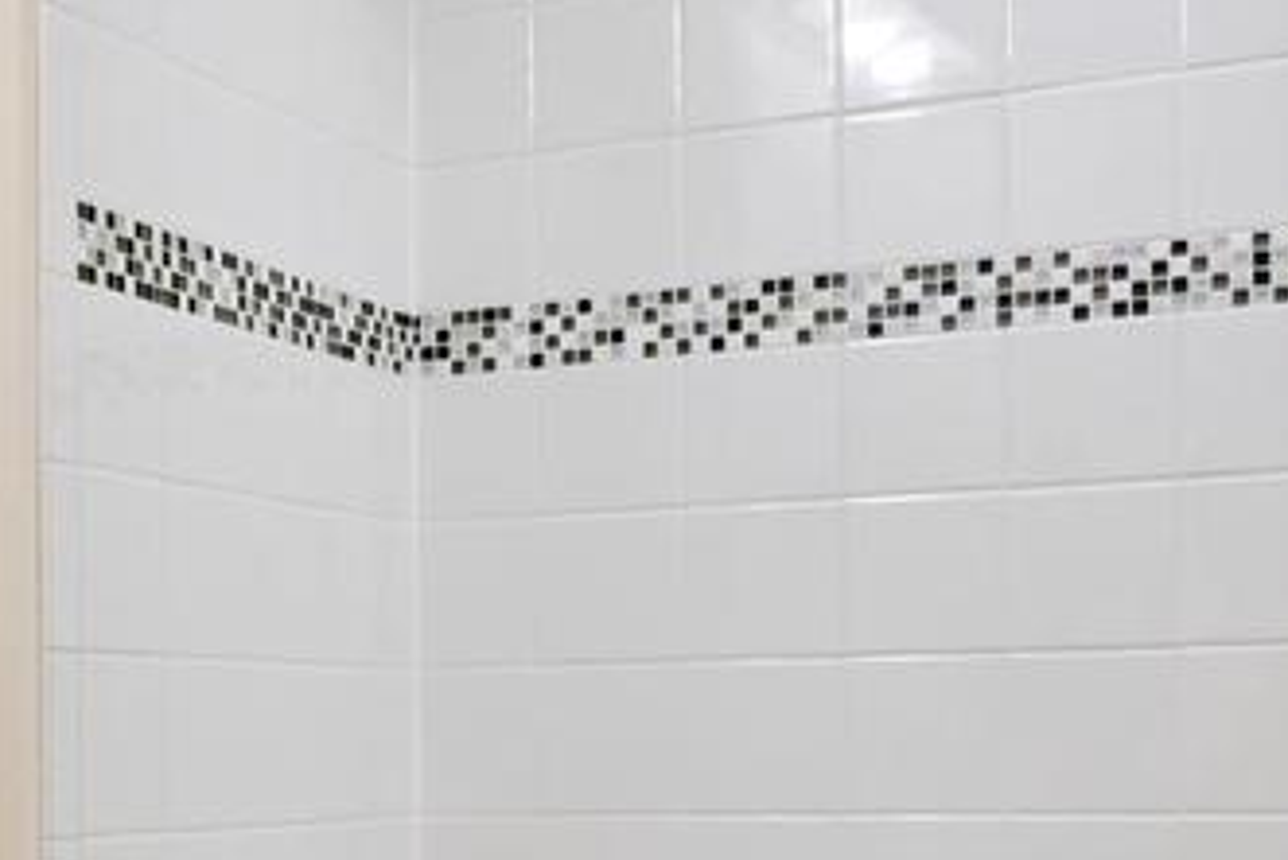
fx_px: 2649
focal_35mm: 74
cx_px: -89
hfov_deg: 25.5
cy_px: 679
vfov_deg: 18.3
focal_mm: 17
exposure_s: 1/40
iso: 320
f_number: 9
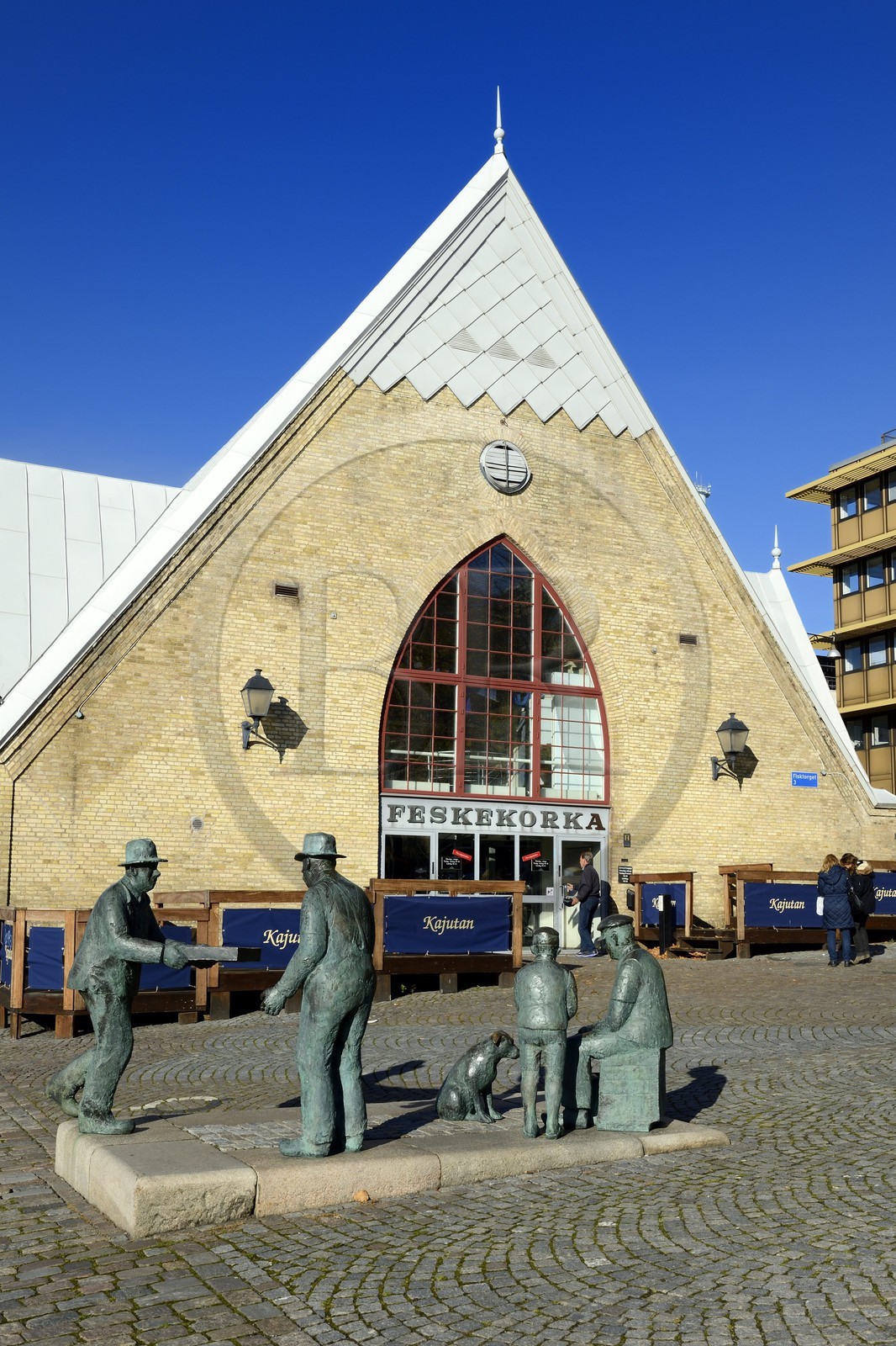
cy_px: 673
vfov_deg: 58.7
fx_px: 1195
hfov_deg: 41.1
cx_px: 448
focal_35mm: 32
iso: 200
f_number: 11
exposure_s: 1/320
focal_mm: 32
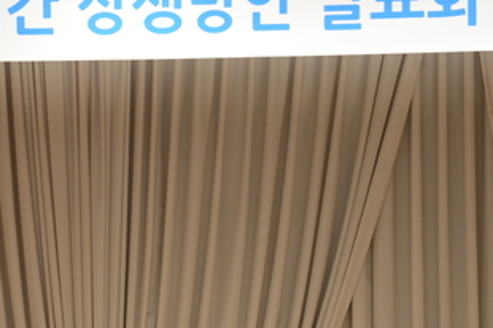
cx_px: 67
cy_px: 220
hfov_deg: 5.5
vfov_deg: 3.7
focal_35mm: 374
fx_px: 5116
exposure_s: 1/80
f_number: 5
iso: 1600
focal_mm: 200
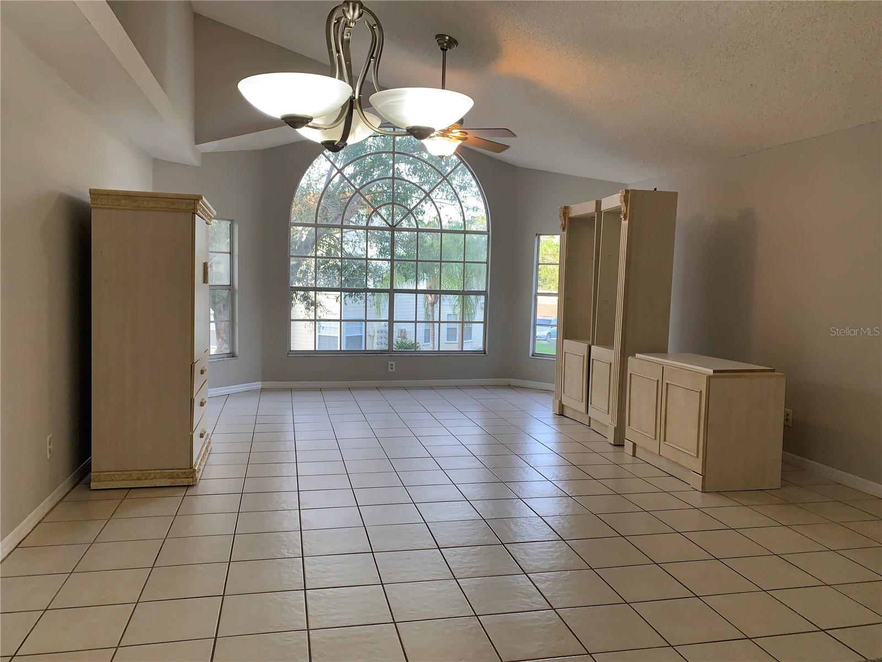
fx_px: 662
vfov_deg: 53.1
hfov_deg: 67.3
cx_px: 441
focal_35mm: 26
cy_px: 331
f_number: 1.8
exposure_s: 1/60
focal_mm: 4.25
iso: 64
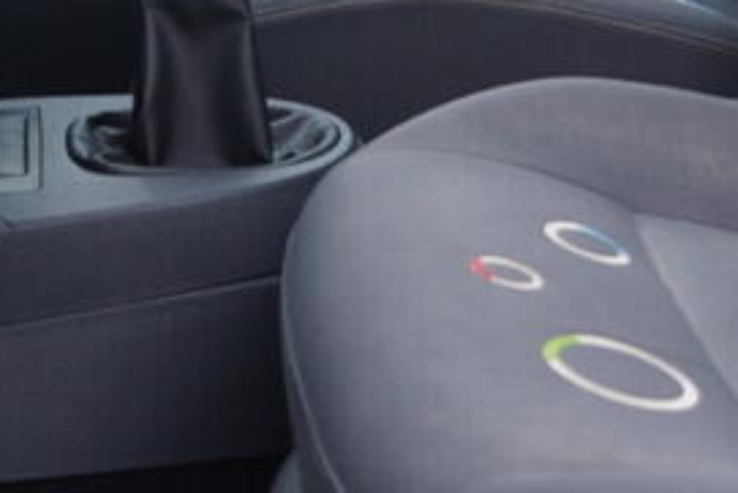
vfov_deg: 9.7
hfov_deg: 14.4
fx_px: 2789
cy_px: -298
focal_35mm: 136
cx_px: 961
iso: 160
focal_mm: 24
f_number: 2.8
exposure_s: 1/40
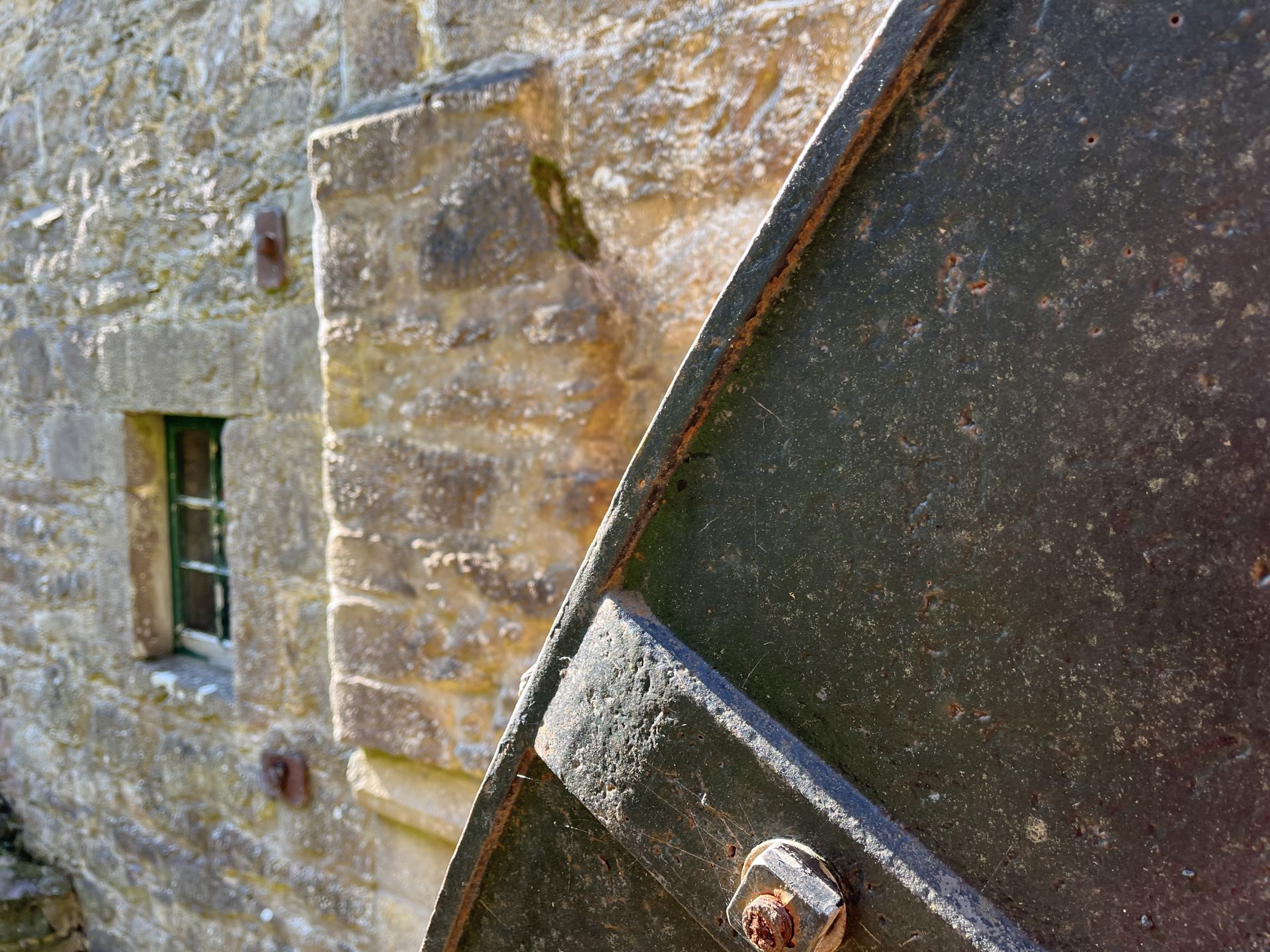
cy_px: 476
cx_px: 635
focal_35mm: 26
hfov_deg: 67.3
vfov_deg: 53.1
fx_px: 954
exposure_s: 1/122
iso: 32
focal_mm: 5.1
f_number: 1.6
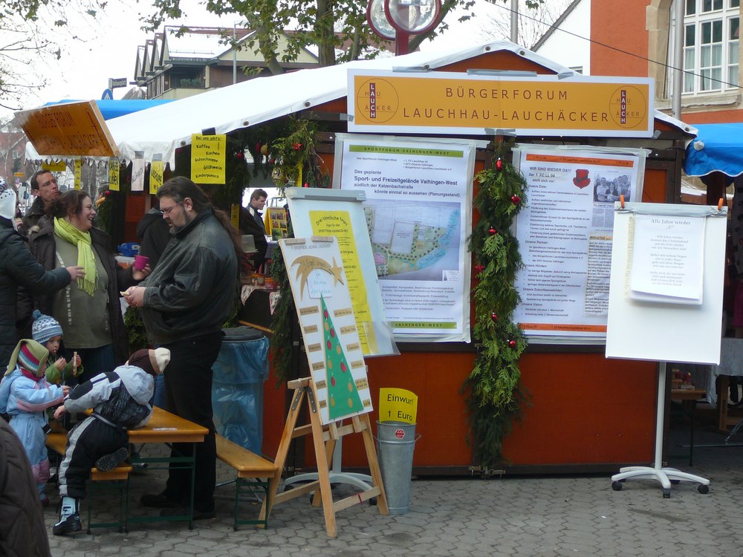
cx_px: 372
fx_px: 1760
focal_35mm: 82
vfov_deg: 18.0
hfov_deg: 23.8
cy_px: 278
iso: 80
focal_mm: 12.2
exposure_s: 1/100
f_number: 3.8
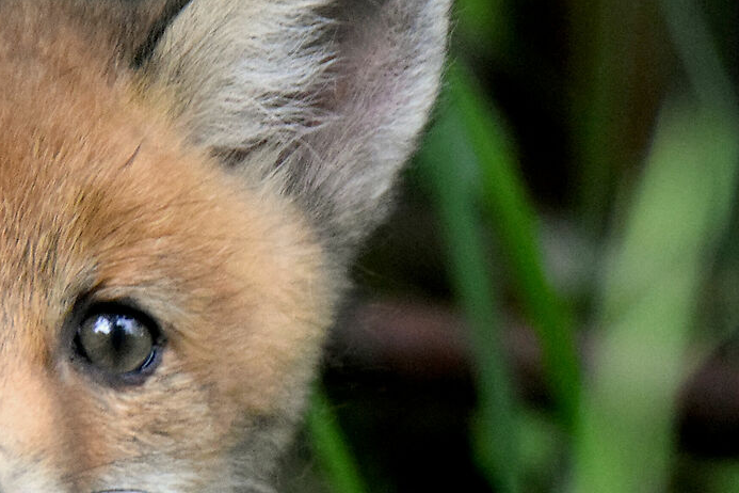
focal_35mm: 2856
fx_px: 58623
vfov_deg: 0.5
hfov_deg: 0.7
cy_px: 228
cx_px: -12
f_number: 6.3
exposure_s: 1/400
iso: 3200
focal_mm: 550
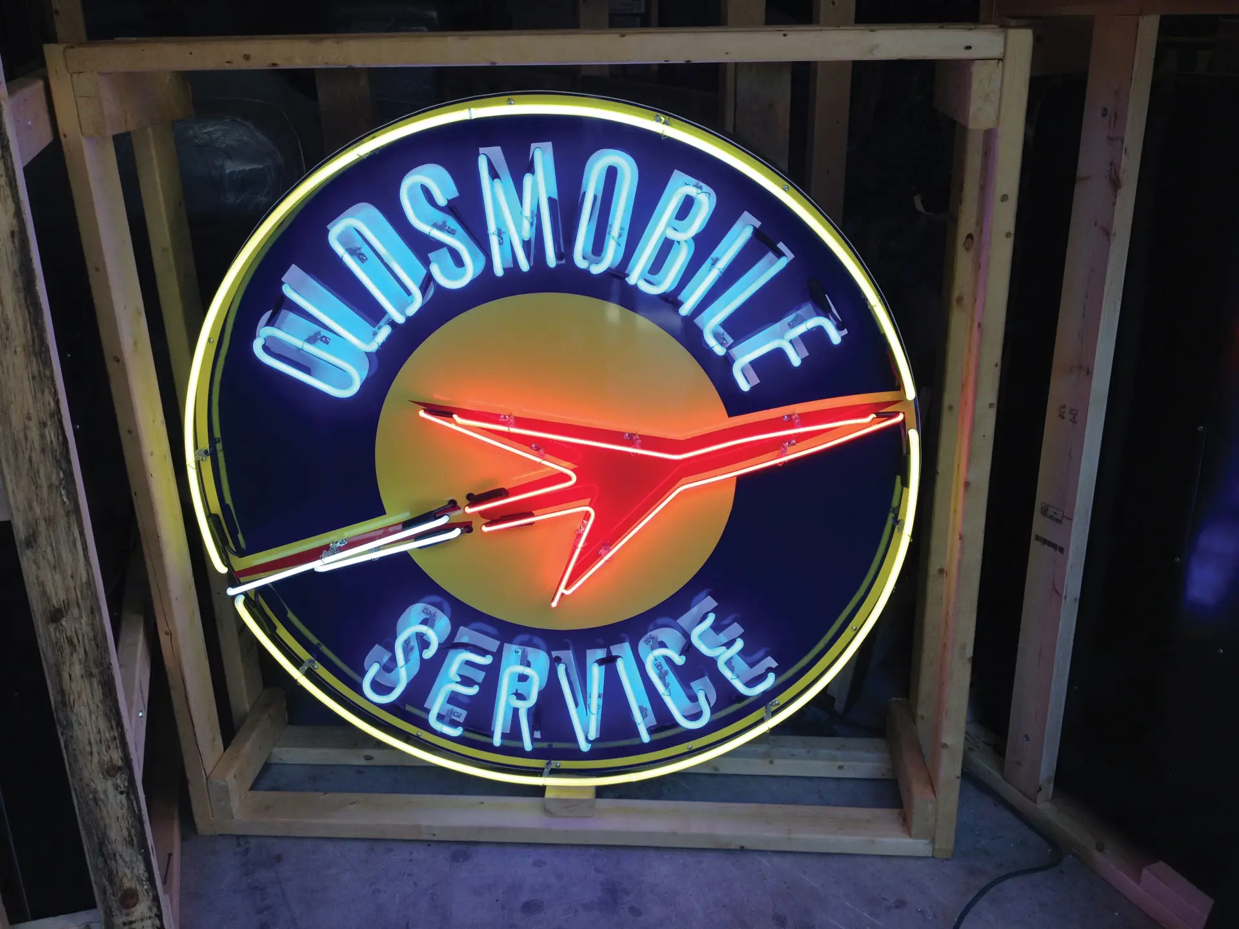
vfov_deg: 40.7
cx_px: 620
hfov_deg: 52.6
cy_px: 464
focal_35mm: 35
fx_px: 1253
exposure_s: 1/120
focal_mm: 4.28
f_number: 2.4
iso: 64
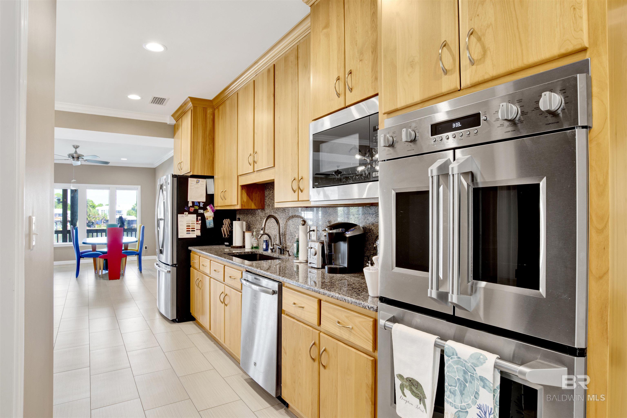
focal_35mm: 20
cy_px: 209
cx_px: 314
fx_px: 348
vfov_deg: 61.9
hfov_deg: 84.0
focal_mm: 20
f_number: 11
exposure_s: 1/4
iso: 200
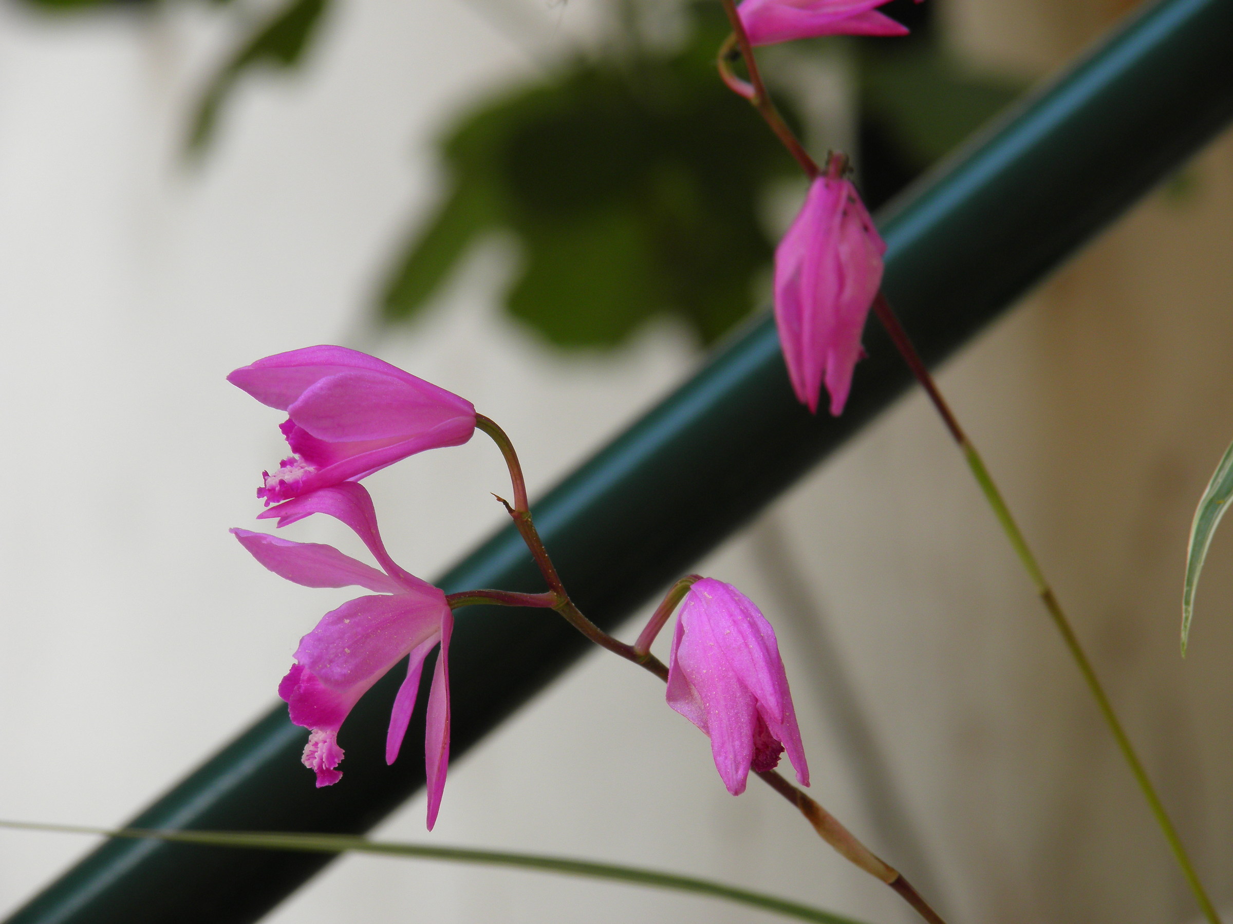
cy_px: 462
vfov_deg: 5.8
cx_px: 616
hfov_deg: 7.7
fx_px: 9117
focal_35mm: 256
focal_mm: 46
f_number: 4.2
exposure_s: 1/80
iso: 50
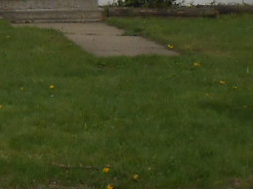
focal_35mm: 210
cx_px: -123
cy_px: -131
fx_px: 1534
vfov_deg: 6.9
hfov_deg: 9.2
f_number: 3.9
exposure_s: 1/640
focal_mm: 6
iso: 80
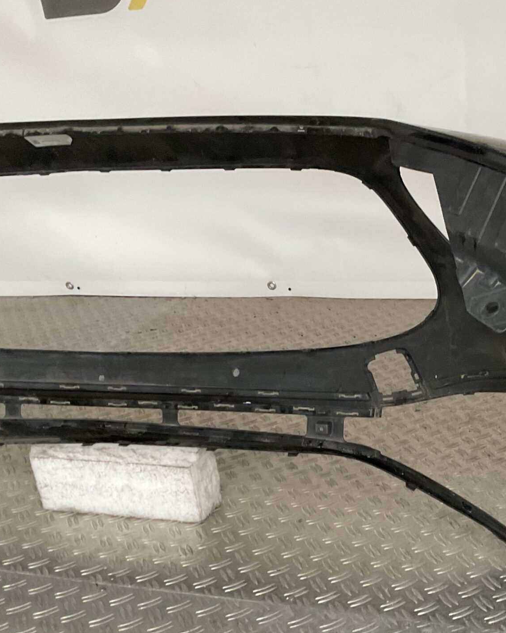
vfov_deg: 36.5
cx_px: 415
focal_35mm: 51
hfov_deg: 28.9
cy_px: 387
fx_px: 955
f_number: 1.8
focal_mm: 3
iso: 250
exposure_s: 1/50
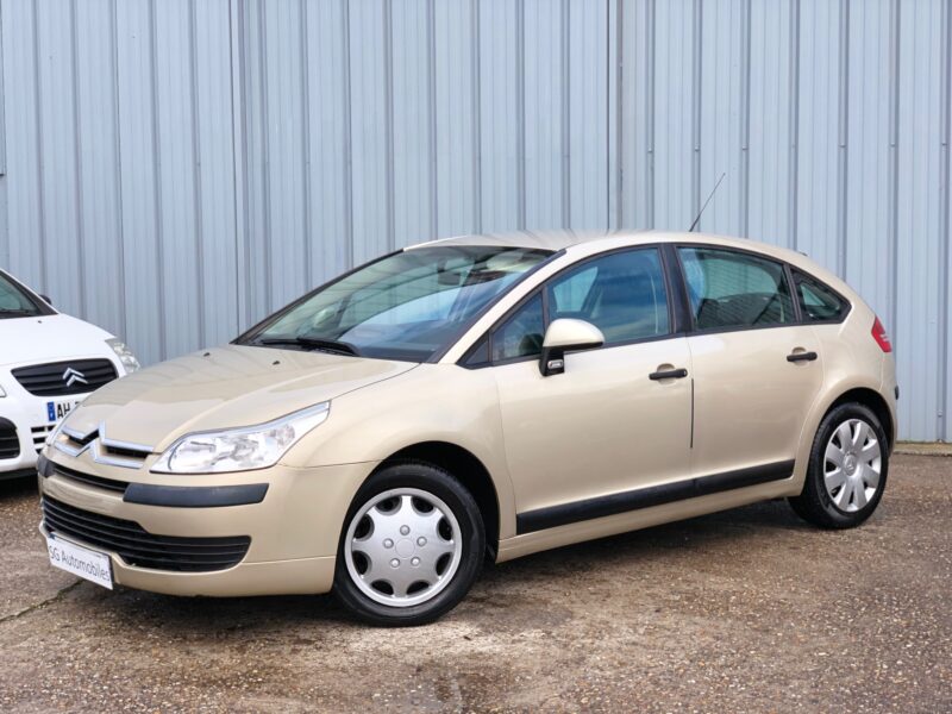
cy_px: 357
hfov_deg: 36.8
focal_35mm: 52
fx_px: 1430
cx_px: 476
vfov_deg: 28.0
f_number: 2.4
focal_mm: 6
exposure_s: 1/196
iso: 16
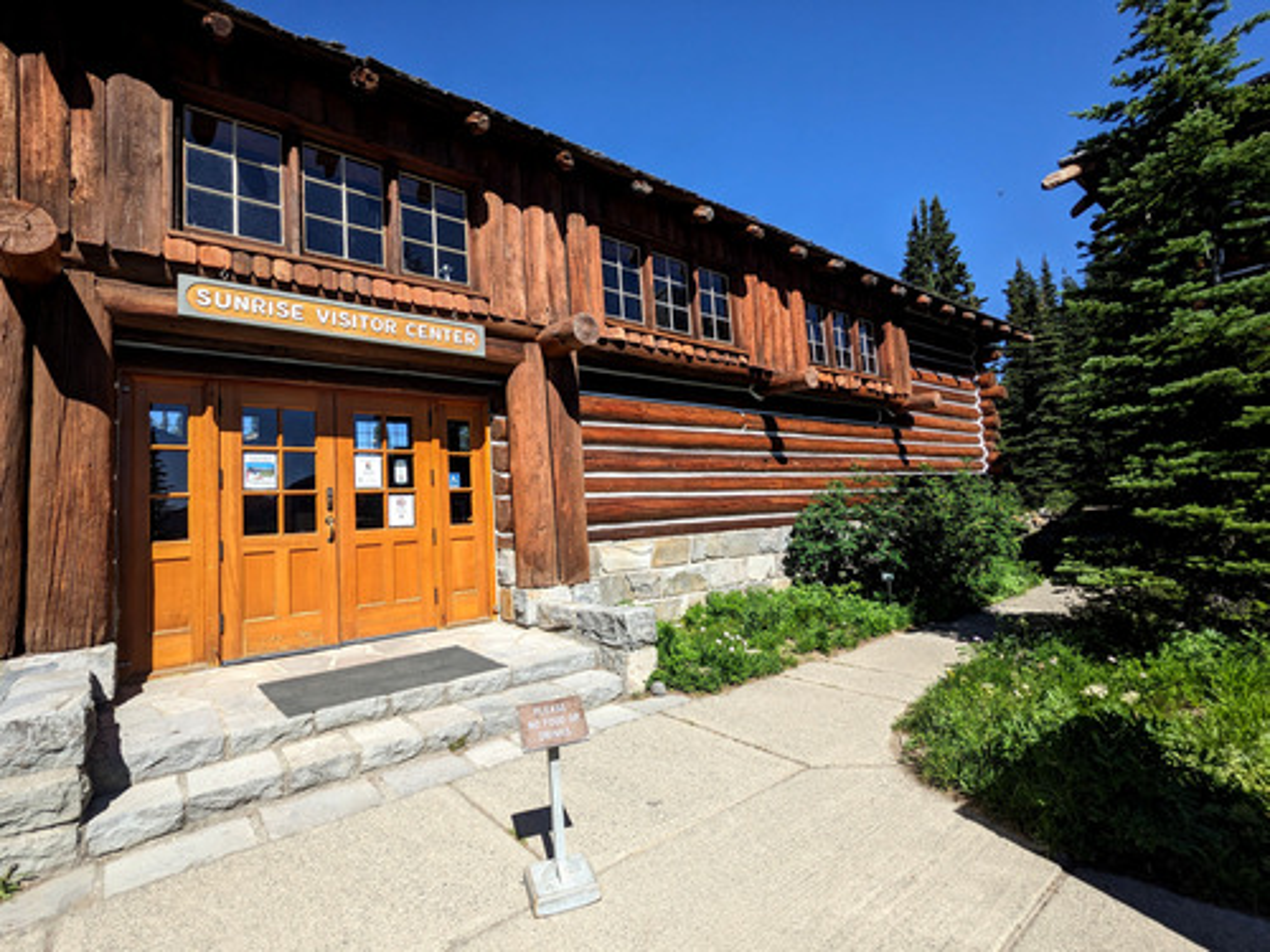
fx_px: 587
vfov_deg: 78.1
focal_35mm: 16
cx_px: 635
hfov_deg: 94.5
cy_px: 476
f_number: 2.2
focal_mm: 2.22
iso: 33
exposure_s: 1/952
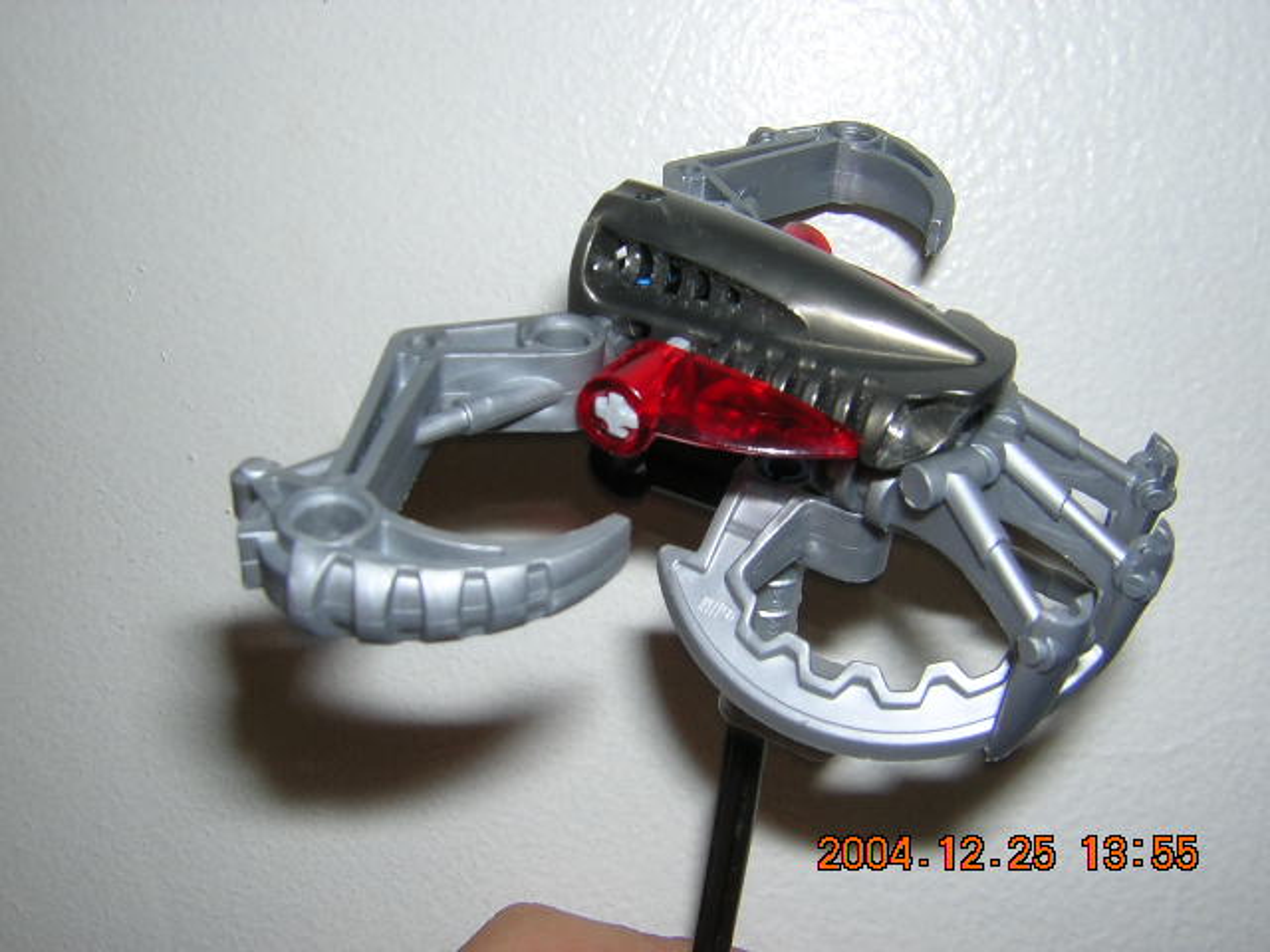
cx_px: 635
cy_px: 476
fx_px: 1321
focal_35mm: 36
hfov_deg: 51.4
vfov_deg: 39.7
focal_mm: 4.7
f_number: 5.2
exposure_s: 1/60.1
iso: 100
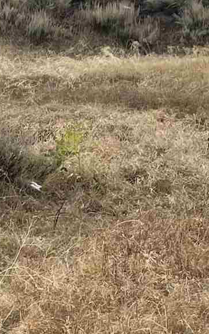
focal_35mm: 145
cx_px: -173
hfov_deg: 8.7
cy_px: 430
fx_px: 1321
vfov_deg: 13.9
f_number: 1.6
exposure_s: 1/916
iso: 32
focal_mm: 5.1
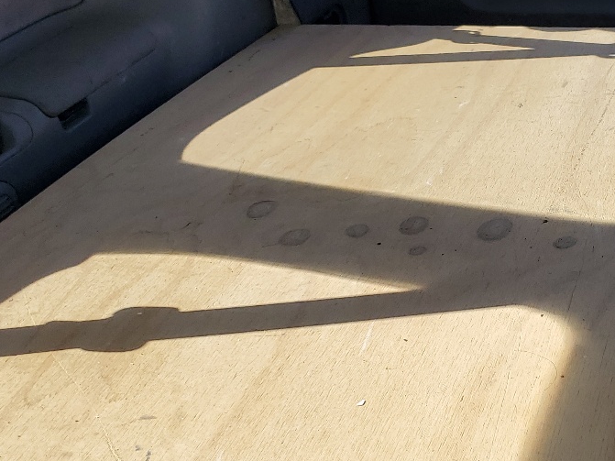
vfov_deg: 23.6
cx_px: 594
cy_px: 201
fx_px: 1101
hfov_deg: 29.4
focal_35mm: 62
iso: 50
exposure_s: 1/217
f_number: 1.5
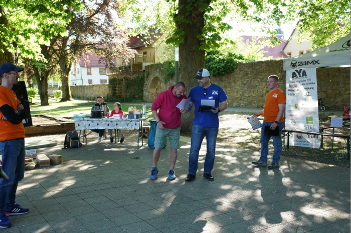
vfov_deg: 37.8
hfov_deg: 54.5
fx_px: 341
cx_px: 176
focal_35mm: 35
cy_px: 116
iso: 500
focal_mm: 35
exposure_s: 1/250
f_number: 4.5
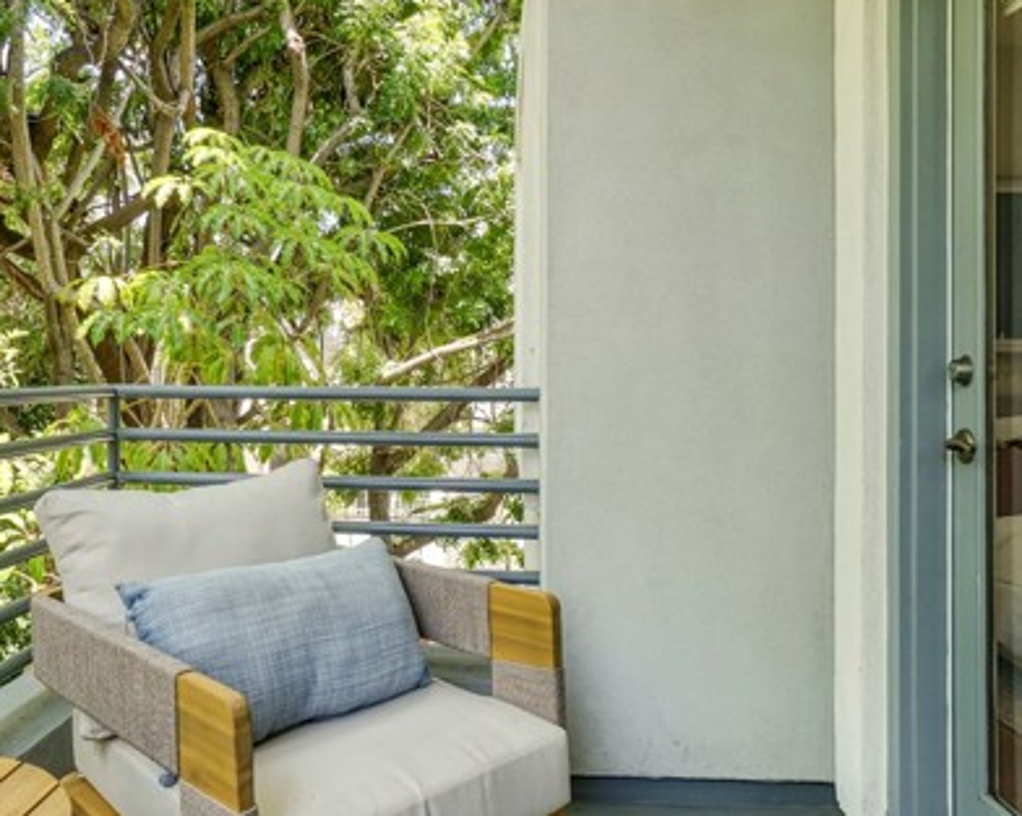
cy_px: 377
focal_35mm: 23
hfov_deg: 72.0
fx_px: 695
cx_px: 420
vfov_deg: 60.7
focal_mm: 10
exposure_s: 1/30
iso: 400
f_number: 6.3
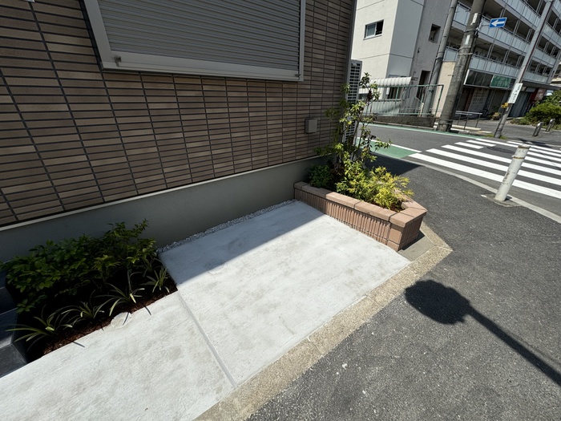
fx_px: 227
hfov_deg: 102.1
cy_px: 210
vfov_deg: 85.7
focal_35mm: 14
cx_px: 280
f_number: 2.2
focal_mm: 2.22
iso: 40
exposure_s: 1/2415
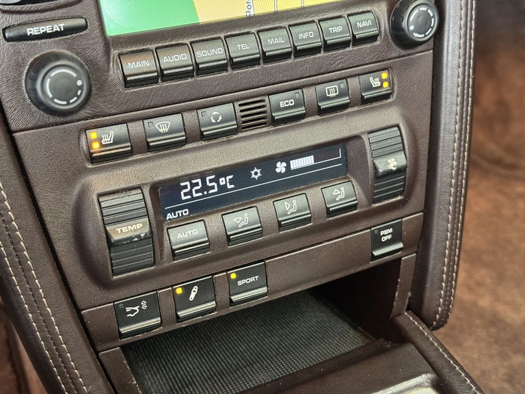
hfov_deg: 39.7
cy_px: 197
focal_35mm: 48
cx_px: 262
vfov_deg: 30.3
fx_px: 728
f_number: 1.78
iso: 500
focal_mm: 6.76
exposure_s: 1/33
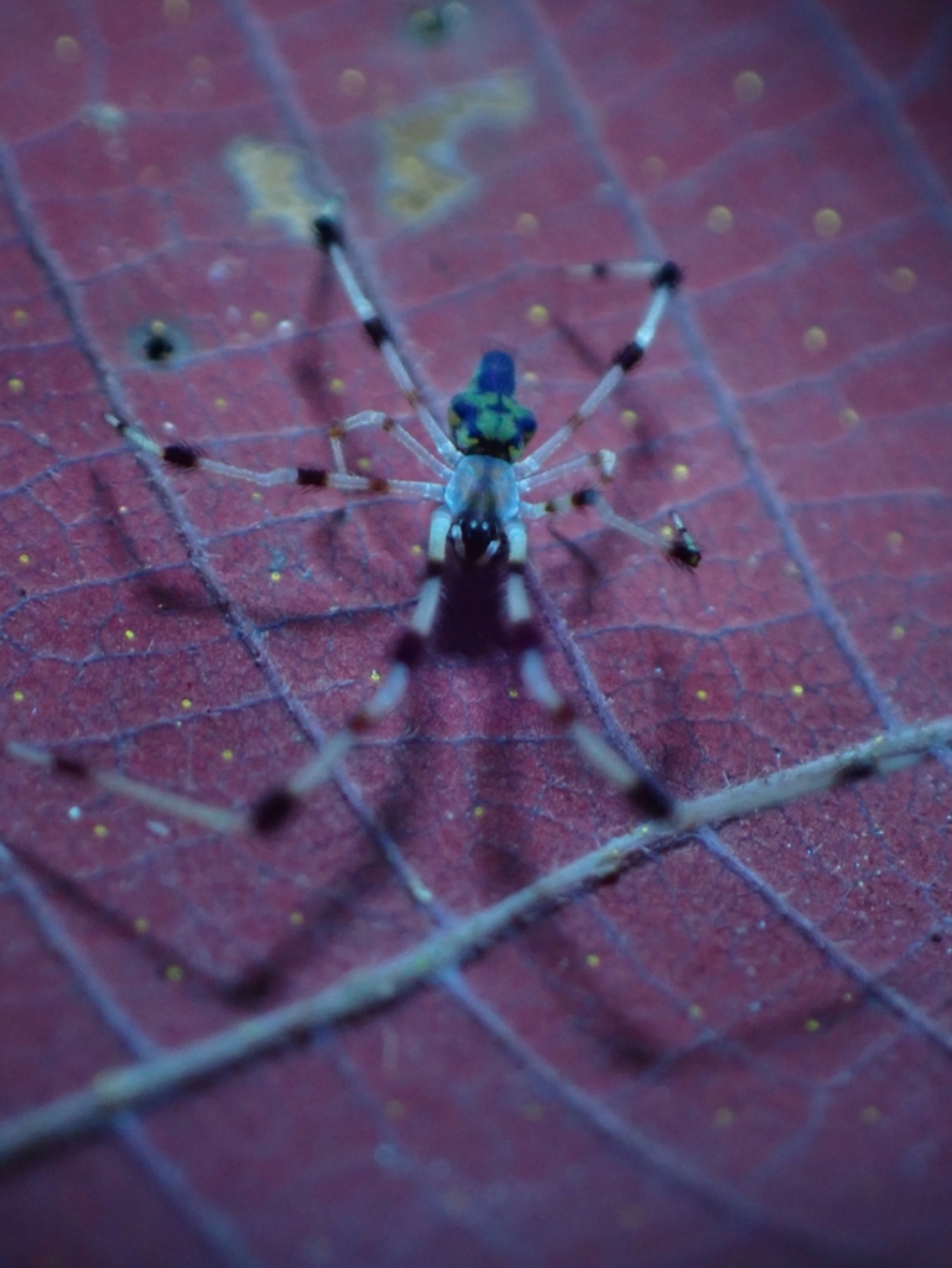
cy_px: 634
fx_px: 3665
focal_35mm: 100
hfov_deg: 14.8
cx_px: 476
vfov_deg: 19.6
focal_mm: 18
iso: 1000
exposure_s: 1/25
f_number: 4.9
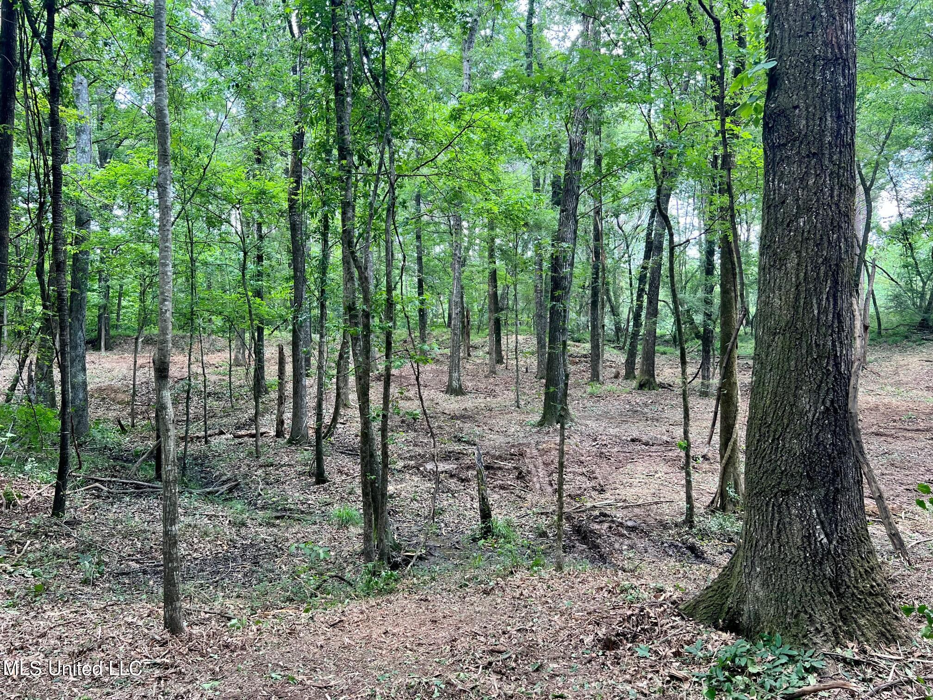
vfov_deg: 53.1
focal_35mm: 26
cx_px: 466
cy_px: 350
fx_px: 701
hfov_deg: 67.3
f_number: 1.5
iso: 80
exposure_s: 1/121
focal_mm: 5.7
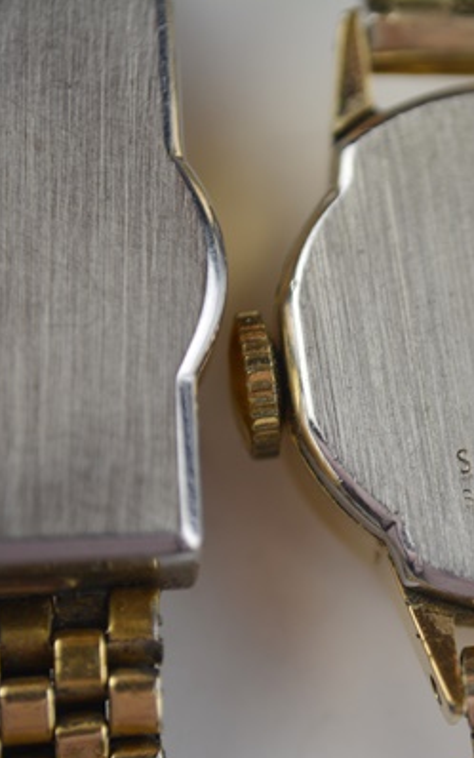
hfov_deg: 10.2
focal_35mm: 127
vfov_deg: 16.5
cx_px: 533
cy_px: 379
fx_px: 2618
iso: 200
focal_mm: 55
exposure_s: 1/125
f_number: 5.6
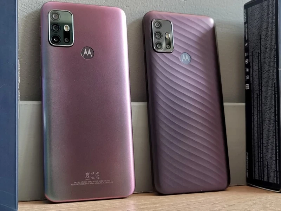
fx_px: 414
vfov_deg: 28.6
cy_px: 106
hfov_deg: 37.5
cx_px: 140
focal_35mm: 51
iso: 200
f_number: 1.6
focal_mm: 5.56
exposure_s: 1/100
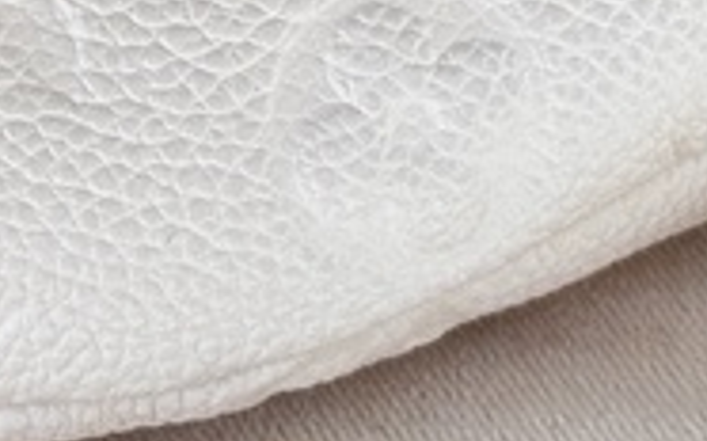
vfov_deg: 4.6
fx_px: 5315
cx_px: -80
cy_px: -734
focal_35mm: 276
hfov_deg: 7.6
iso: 50
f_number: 1.78
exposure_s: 1/145
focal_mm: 6.76
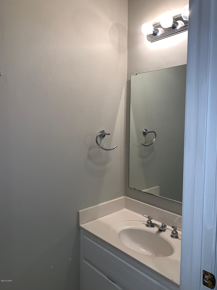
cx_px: 108
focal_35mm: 26
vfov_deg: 67.3
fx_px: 217
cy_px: 145
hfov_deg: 53.1
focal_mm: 4.25
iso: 50
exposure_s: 1/120
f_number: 1.8
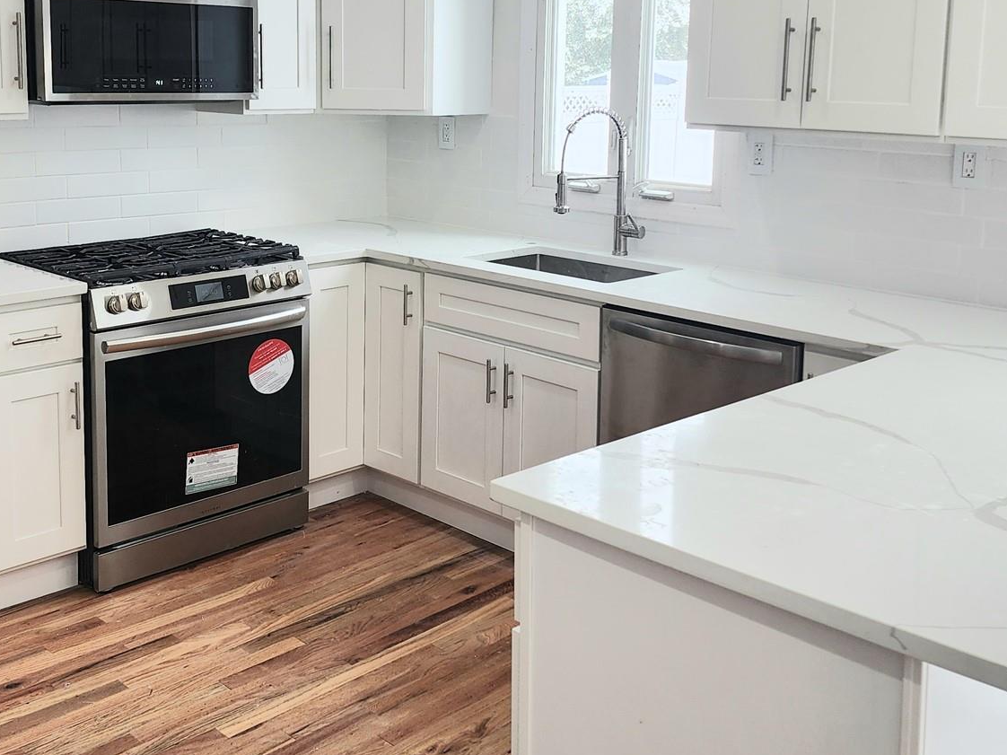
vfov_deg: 33.8
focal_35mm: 42
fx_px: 1222
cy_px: 207
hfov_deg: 44.7
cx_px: 439
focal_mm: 6.4
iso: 50
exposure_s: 1/182
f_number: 1.8
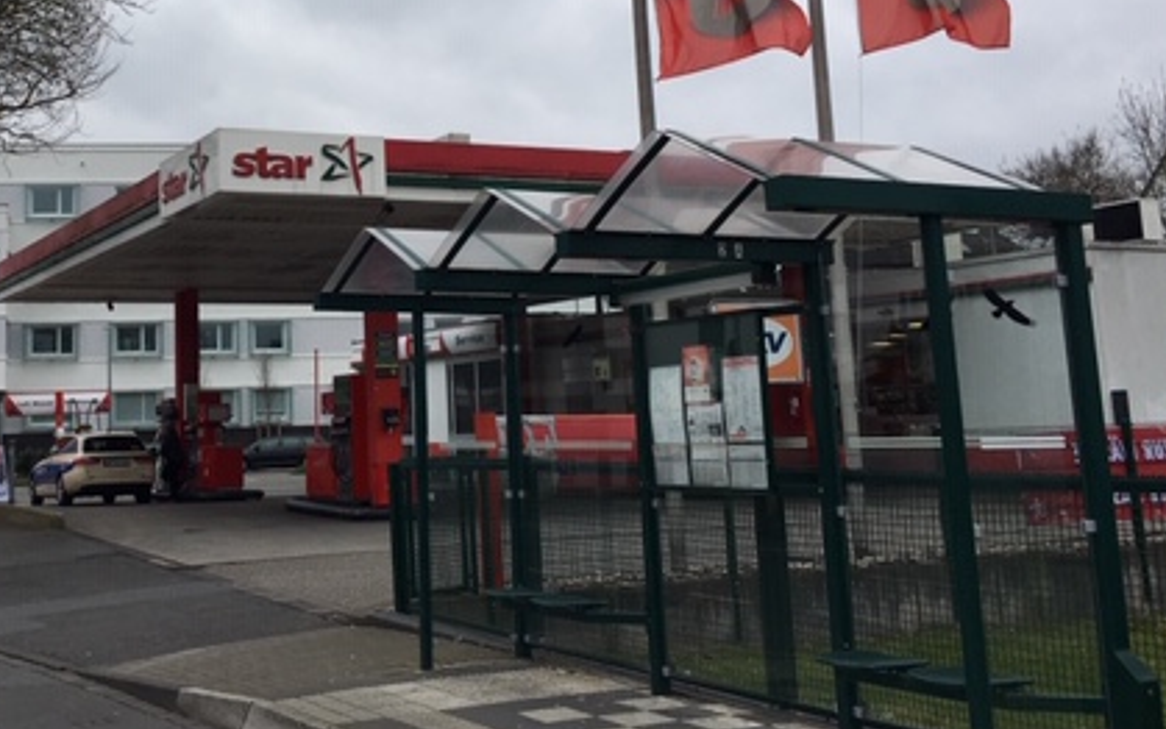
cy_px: 164
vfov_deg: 27.0
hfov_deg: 41.6
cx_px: 317
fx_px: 1494
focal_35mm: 47
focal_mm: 4.15
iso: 25
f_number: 2.2
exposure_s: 1/801
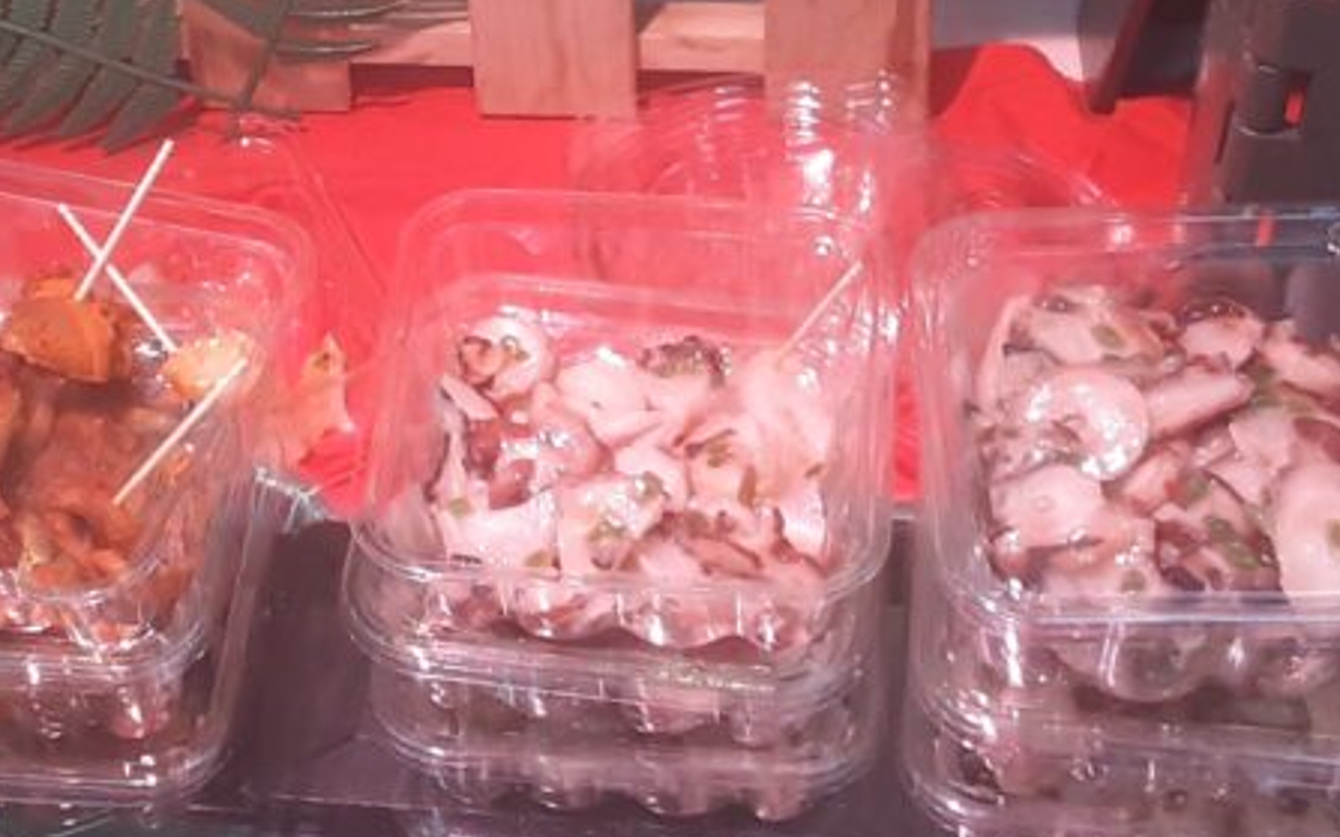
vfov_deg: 15.7
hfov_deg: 25.0
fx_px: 2993
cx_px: 396
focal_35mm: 82
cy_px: 39
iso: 80
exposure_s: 1/50
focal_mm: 2.91
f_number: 1.9
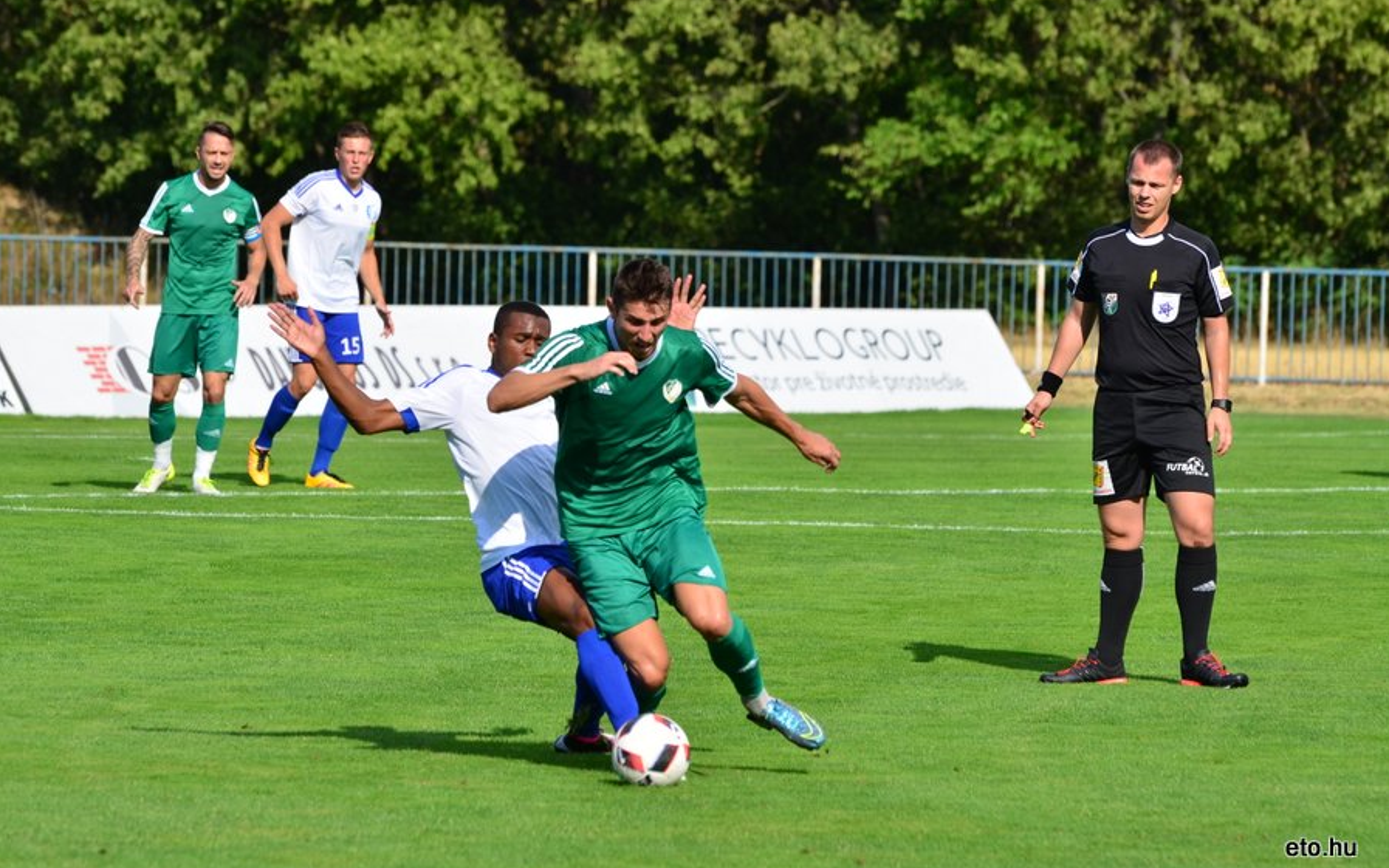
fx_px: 11302
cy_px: 429
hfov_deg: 7.0
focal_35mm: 299
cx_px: 695
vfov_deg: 4.4
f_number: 6.3
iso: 250
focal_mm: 195
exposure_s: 1/1250
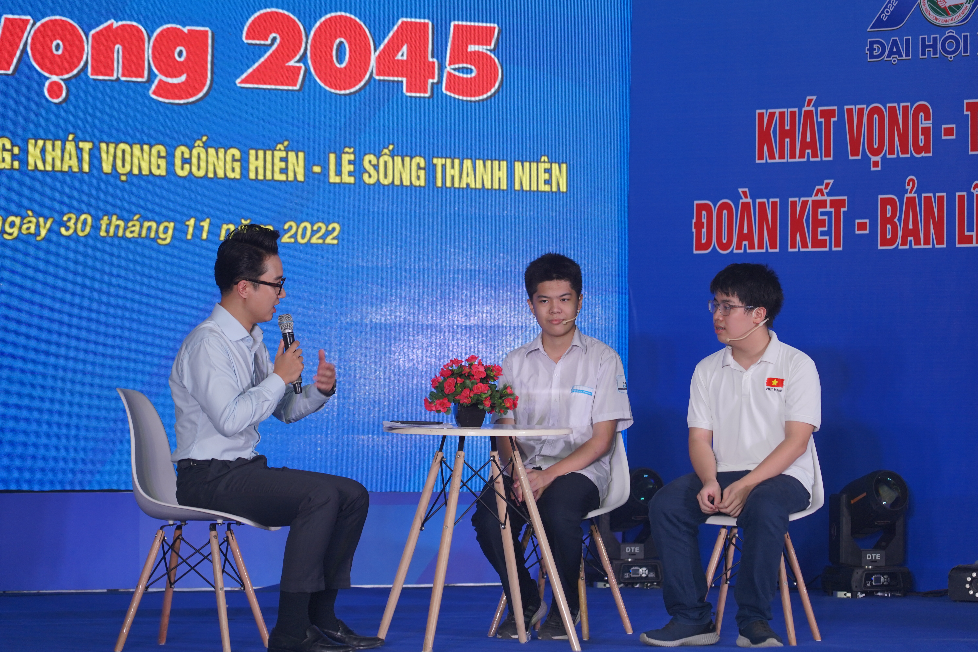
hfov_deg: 19.5
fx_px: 2852
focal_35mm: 105
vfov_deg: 13.0
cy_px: 326
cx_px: 489
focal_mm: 105
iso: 640
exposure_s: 1/160
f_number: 4
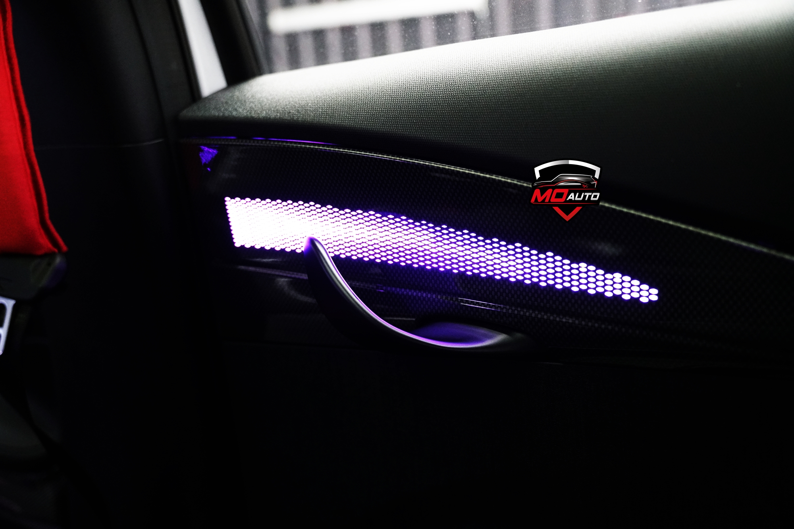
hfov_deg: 50.7
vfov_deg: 35.1
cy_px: 264
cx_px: 397
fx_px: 838
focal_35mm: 38
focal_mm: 38
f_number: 4
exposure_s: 1/15
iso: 6400
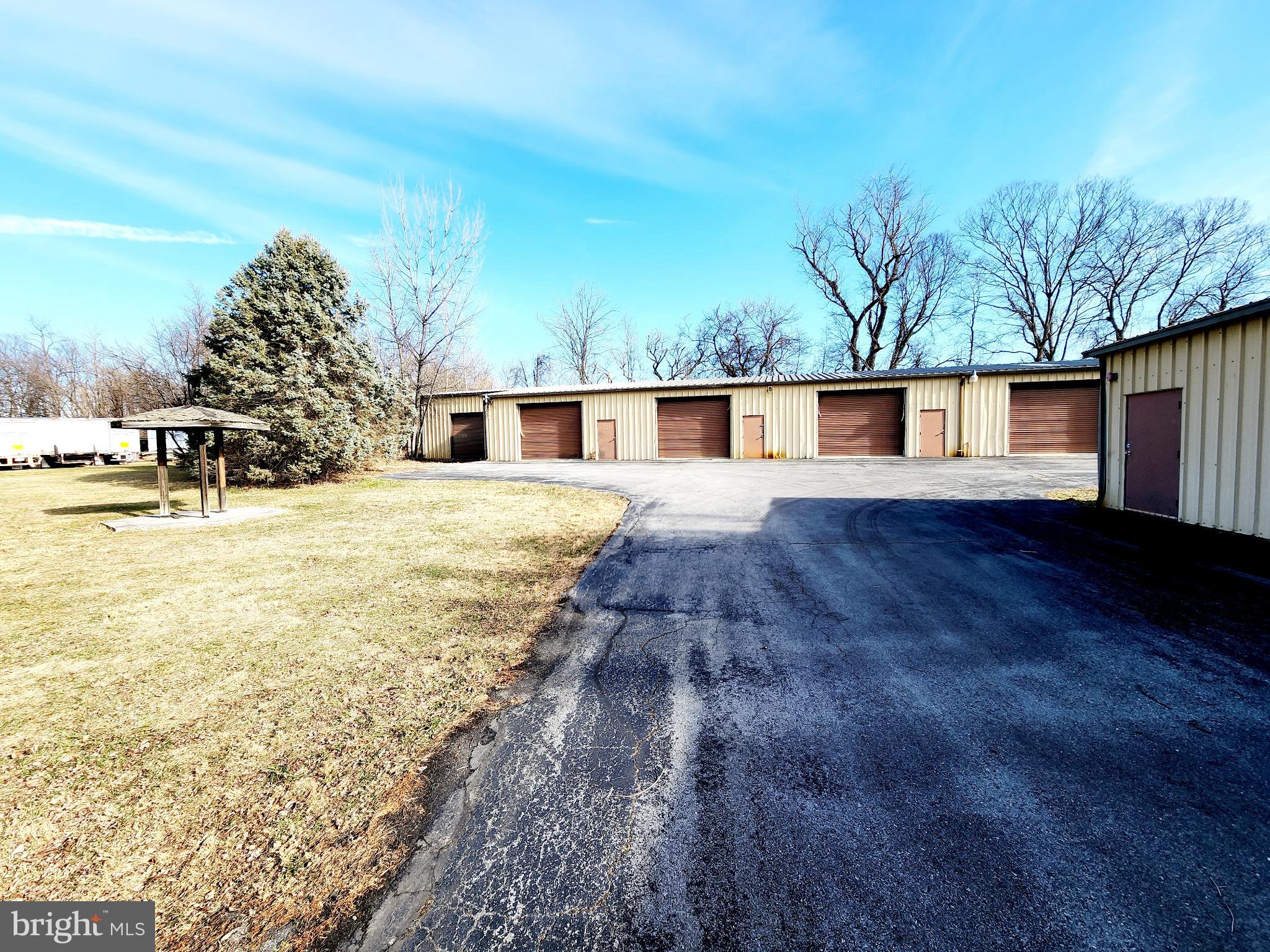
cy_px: 476
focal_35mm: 13
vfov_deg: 89.9
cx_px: 635
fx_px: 477
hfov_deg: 106.2
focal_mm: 2.2
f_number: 2.2
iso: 50
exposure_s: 1/917
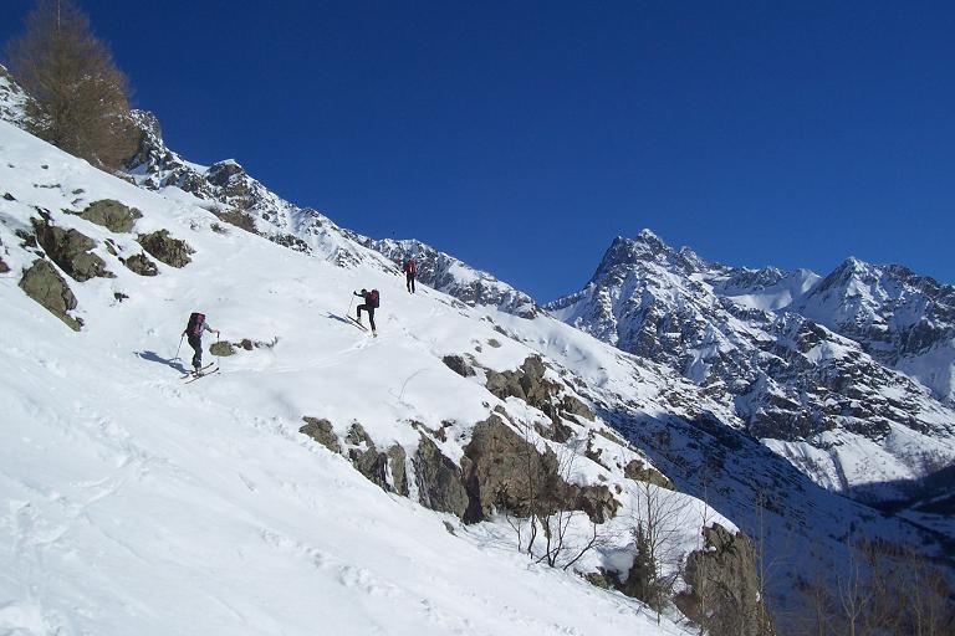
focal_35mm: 34
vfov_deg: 38.9
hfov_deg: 55.8
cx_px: 478
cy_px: 318
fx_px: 902
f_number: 5.6
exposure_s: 1/1500
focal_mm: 5.6
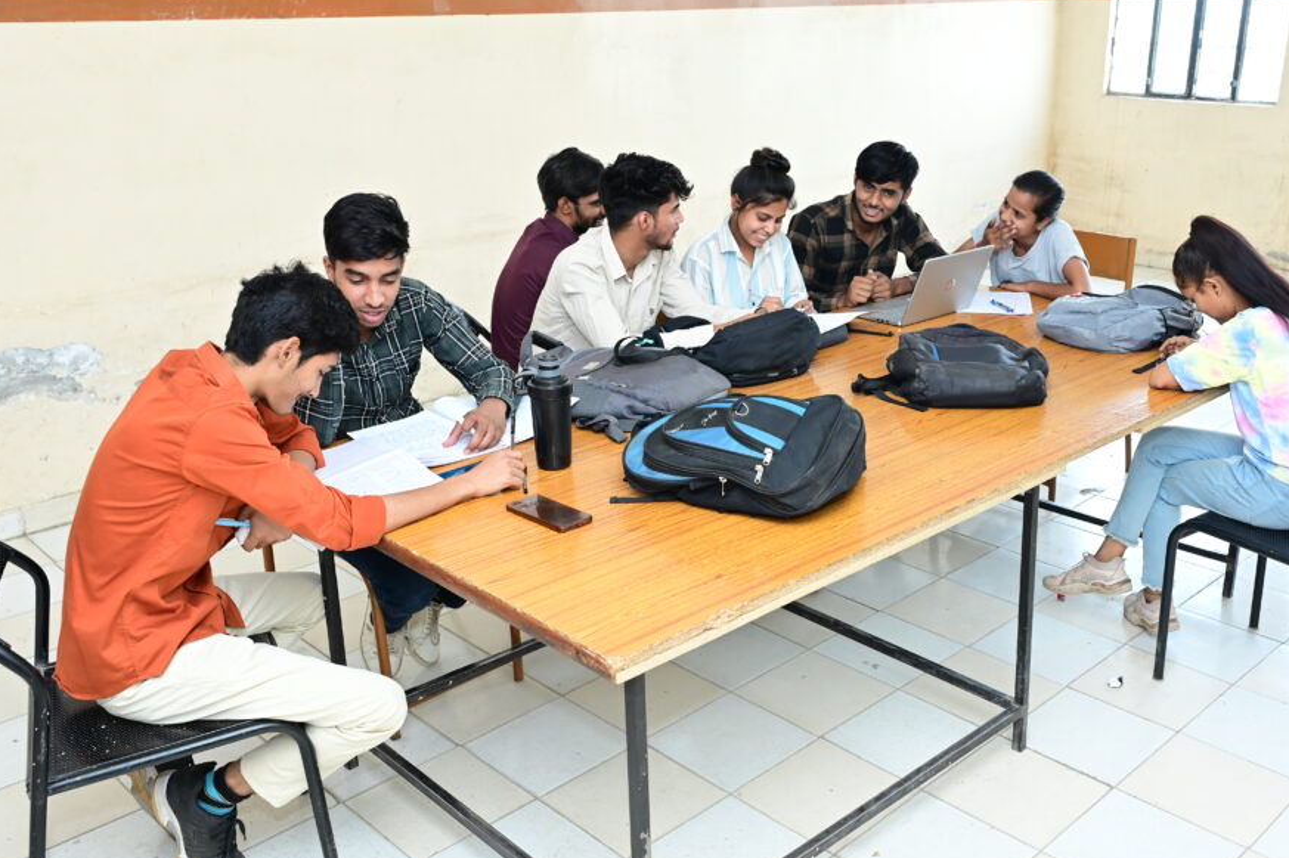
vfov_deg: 38.8
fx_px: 1217
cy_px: 414
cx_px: 749
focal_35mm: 34
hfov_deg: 55.6
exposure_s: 1/160
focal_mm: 29
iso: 2500
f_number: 5.6
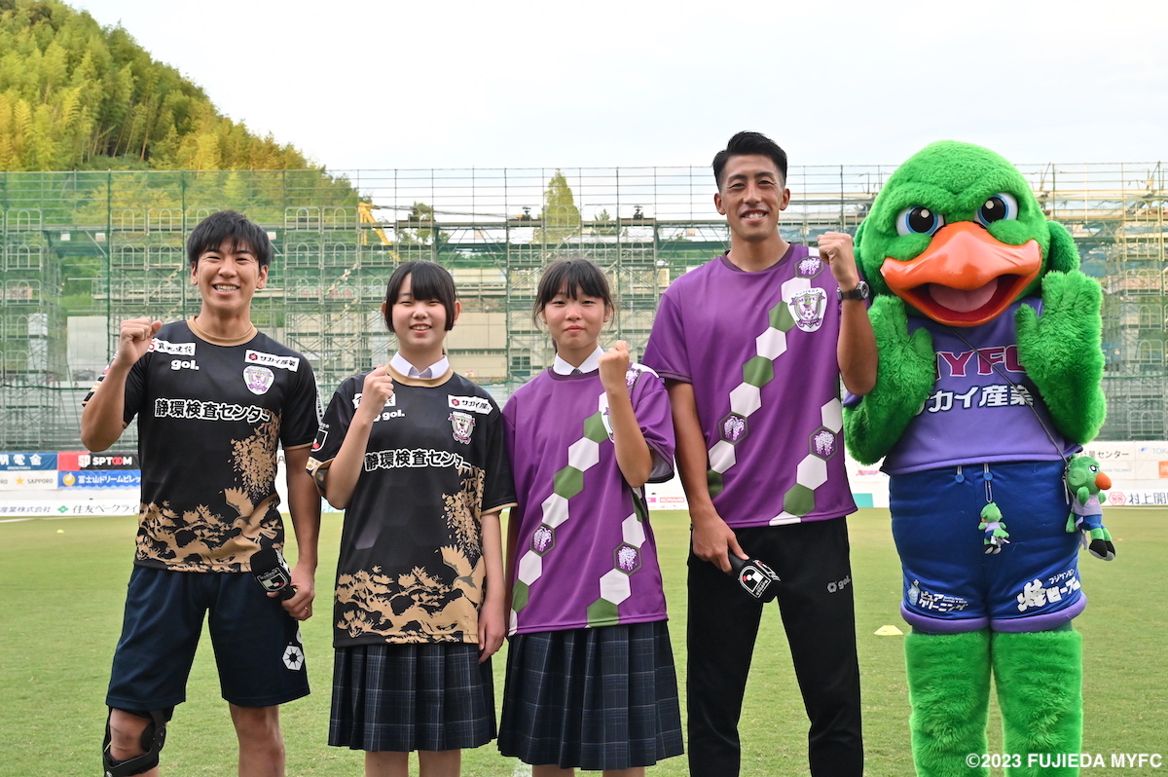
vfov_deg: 27.5
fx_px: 1588
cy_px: 388
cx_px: 584
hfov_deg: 40.4
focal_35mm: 49
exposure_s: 1/400
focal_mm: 49
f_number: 11
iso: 3200
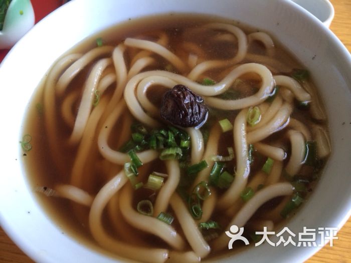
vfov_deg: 46.8
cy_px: 132
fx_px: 304
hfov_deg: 60.0
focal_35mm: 30
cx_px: 176
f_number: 2.2
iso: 50
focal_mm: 4.12
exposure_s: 1/30
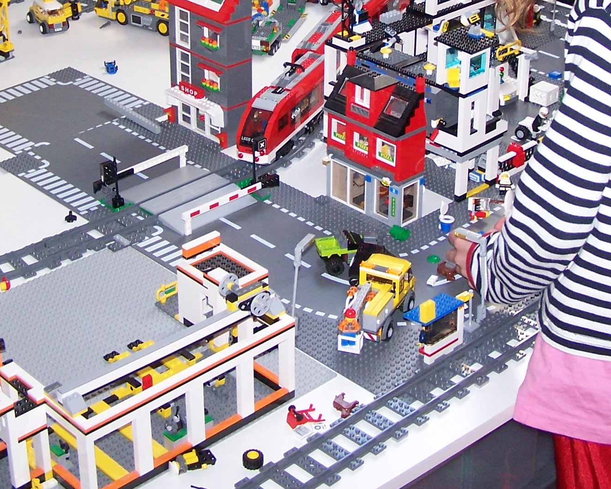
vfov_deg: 20.9
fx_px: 1302
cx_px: 347
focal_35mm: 72
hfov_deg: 26.4
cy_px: 69
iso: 140
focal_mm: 6.3
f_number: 2.8
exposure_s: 1/60
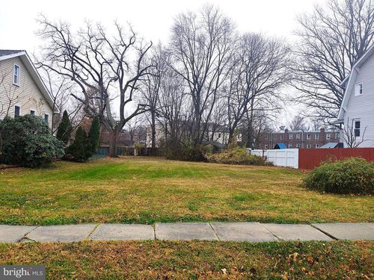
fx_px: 270
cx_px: 187
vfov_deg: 54.9
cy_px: 140
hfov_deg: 69.4
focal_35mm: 25
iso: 100
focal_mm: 4.15
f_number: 1.5
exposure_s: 1/370
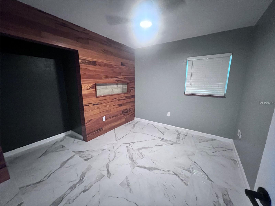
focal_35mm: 13
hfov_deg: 106.2
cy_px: 103
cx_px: 138
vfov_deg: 89.9
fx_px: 103
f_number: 1.8
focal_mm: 1.57
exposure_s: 1/40
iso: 1000
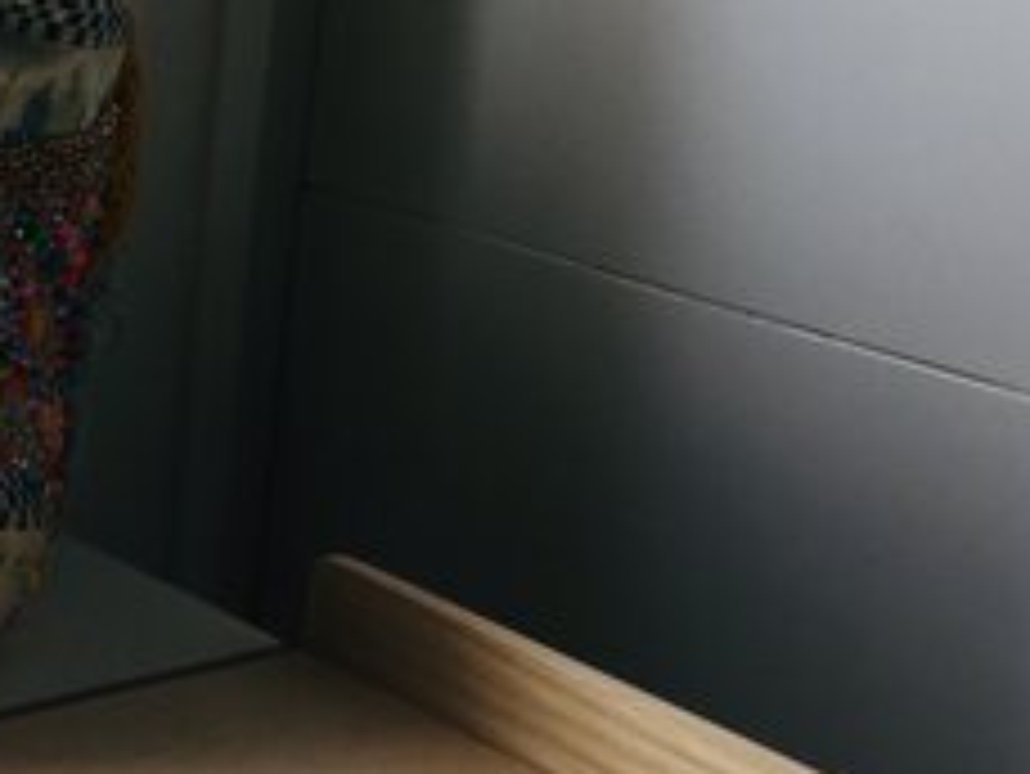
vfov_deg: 18.1
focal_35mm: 81
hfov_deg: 23.2
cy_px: 212
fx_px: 2411
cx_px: 27
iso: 32
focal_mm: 4.15
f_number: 2.2
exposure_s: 1/146
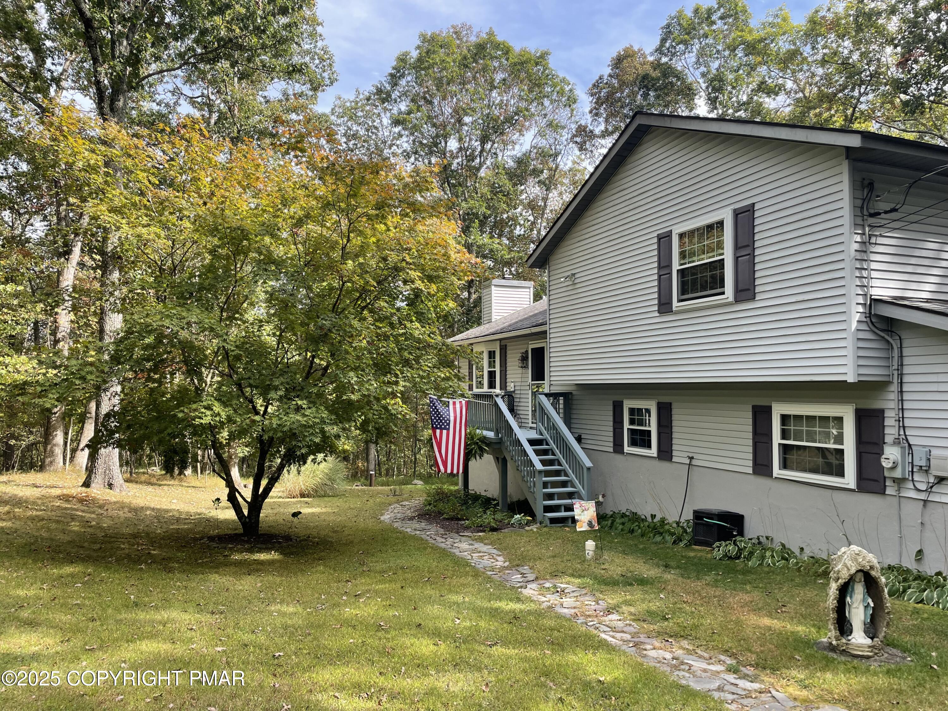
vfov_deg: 53.1
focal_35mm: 26
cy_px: 356
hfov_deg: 67.3
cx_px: 474
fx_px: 712
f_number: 1.6
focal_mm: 4.2
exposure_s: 1/629
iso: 32
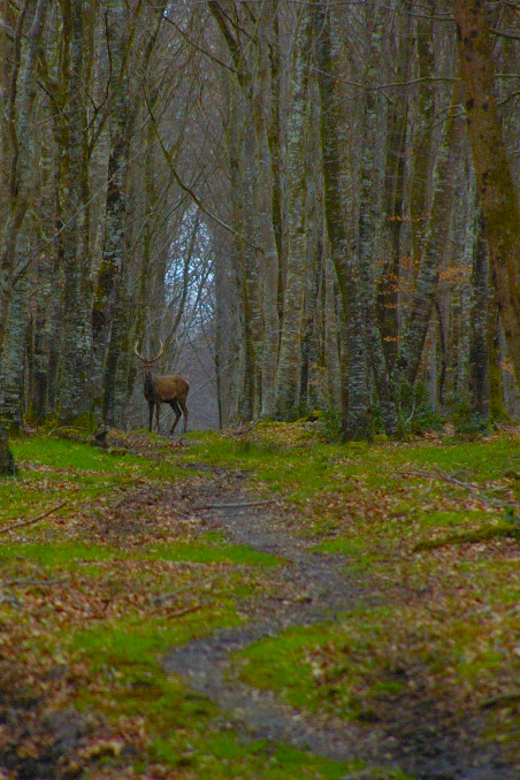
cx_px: 165
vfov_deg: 4.6
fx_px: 9814
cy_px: 389
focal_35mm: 453
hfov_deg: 3.0
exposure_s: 1/250
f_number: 6.3
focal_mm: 200
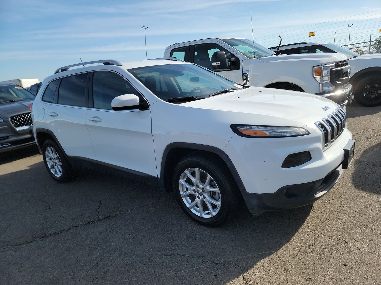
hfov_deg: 71.6
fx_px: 264
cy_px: 142
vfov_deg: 56.8
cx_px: 190
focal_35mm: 24
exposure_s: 1/783
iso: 50
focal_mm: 6.7
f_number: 1.8
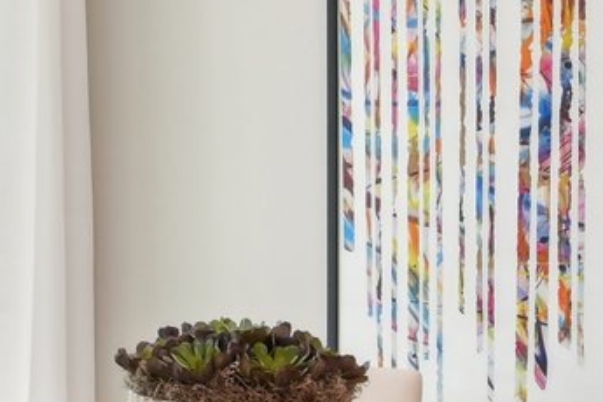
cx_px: -451
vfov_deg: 16.5
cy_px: 212
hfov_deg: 19.2
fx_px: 1390
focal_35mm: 83
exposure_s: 1/25
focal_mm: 14
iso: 400
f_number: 8
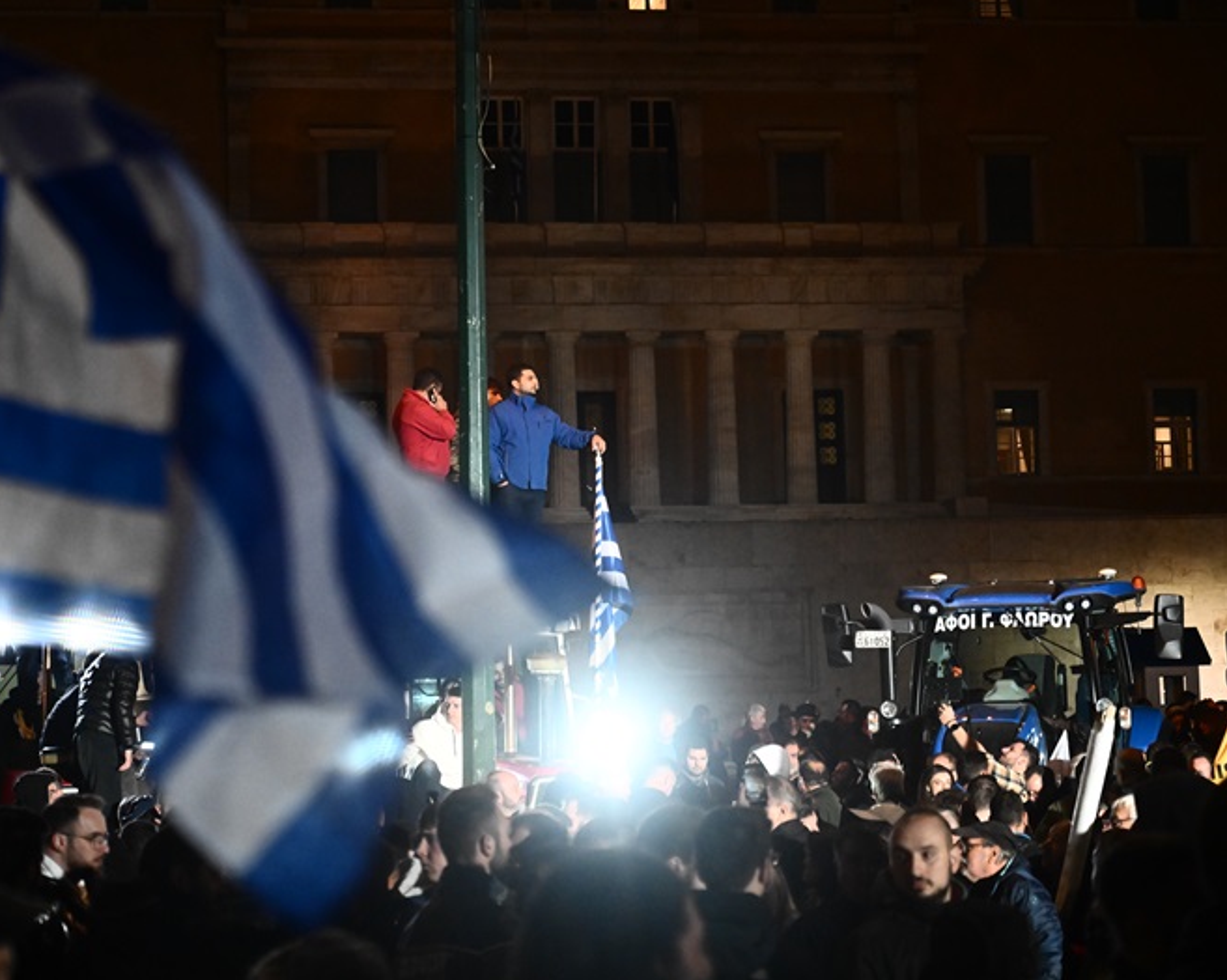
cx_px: 549
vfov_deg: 19.2
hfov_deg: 23.8
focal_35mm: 80
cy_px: 496
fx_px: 2904
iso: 6400
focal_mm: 70
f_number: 4
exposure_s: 1/800
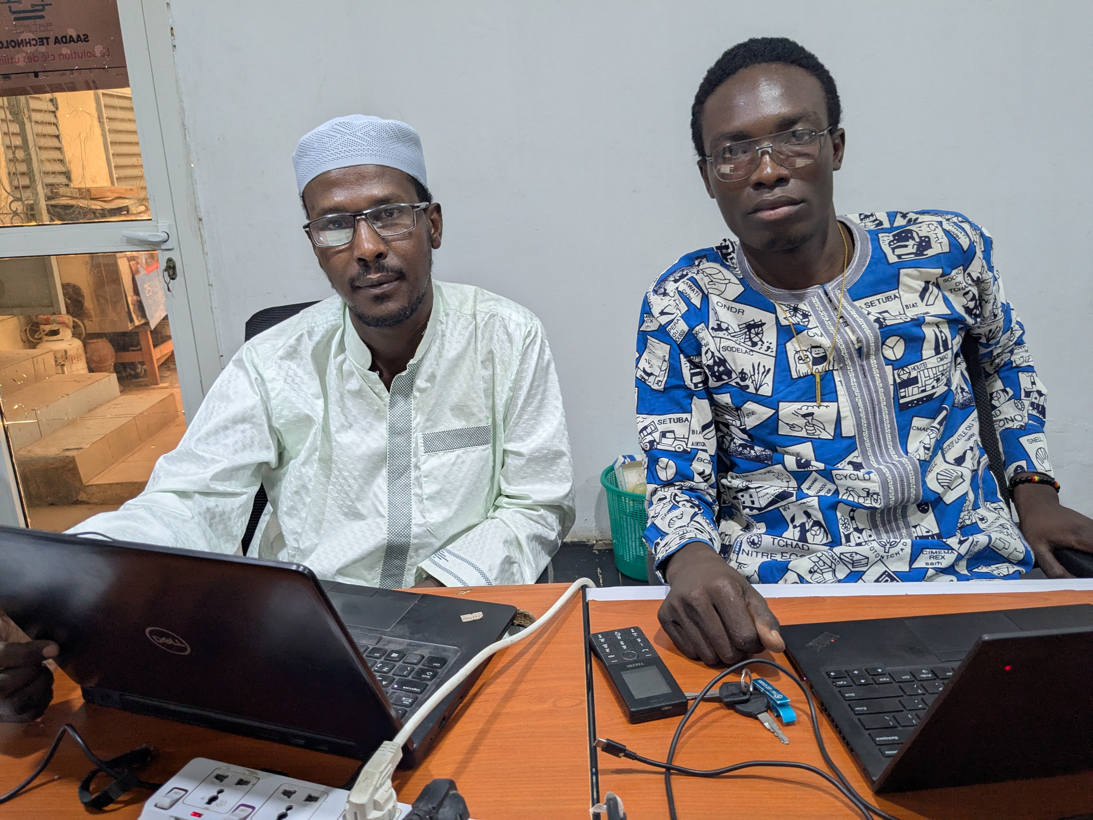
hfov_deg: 65.3
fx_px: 853
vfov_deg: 51.4
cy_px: 410
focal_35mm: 27
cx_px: 546
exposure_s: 1/25
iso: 141
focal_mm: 4.38
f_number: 1.73
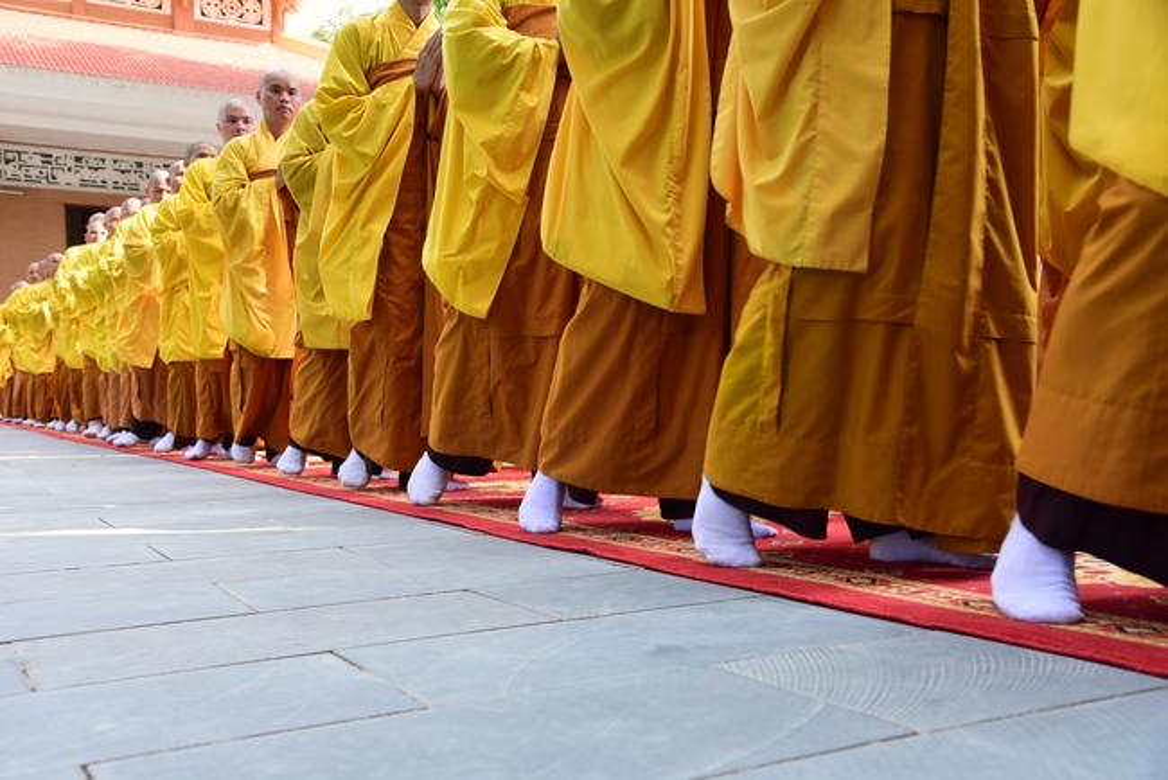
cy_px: 390
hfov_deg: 50.7
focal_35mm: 38
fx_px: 1233
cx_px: 584
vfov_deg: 35.1
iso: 250
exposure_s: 1/100
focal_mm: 38
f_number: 6.3
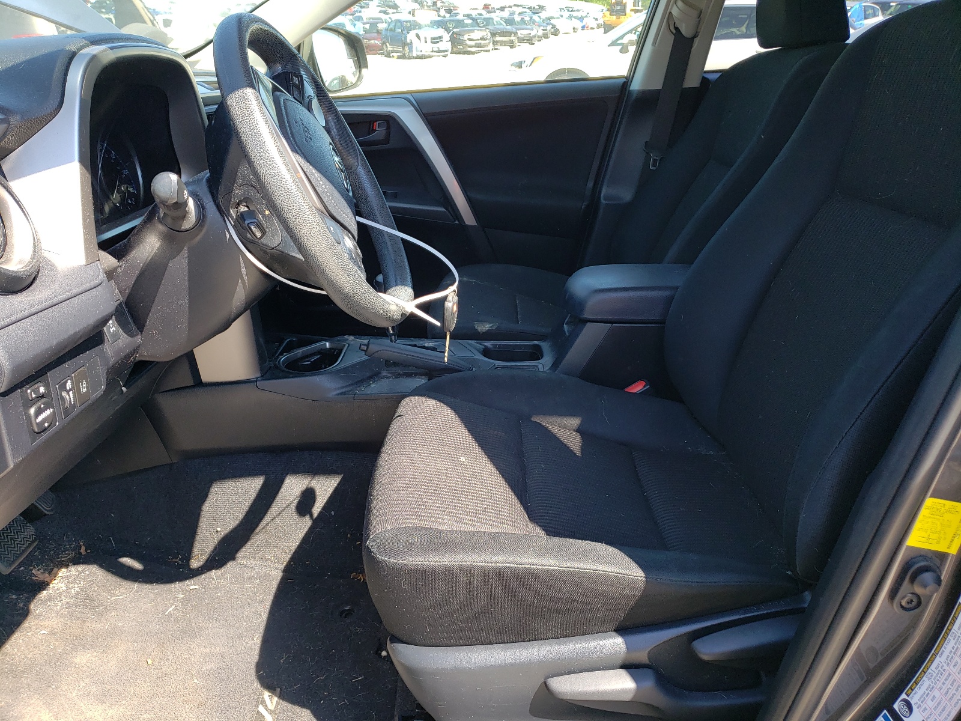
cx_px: 480
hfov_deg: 67.3
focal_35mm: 26
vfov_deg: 53.1
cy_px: 360
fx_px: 722
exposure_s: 1/286
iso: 50
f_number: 1.5
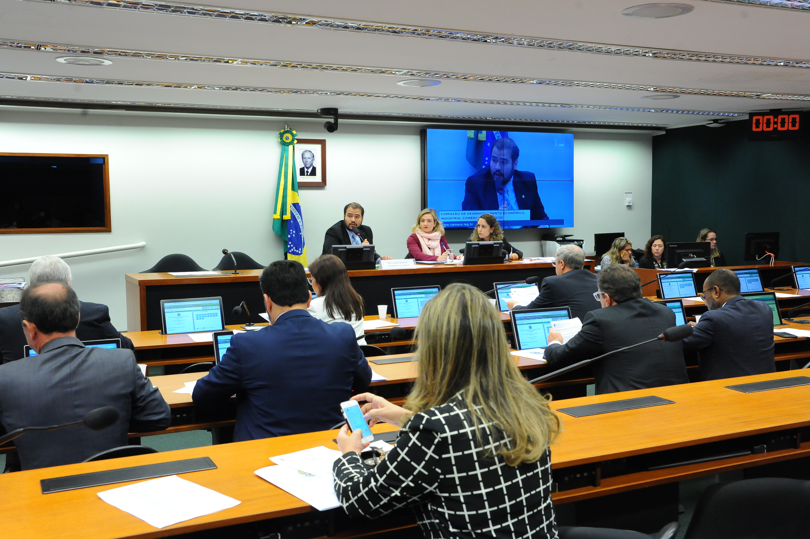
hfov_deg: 50.7
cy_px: 270
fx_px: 854
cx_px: 405
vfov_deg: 35.0
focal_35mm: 38
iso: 3200
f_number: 8
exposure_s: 1/100
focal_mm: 38
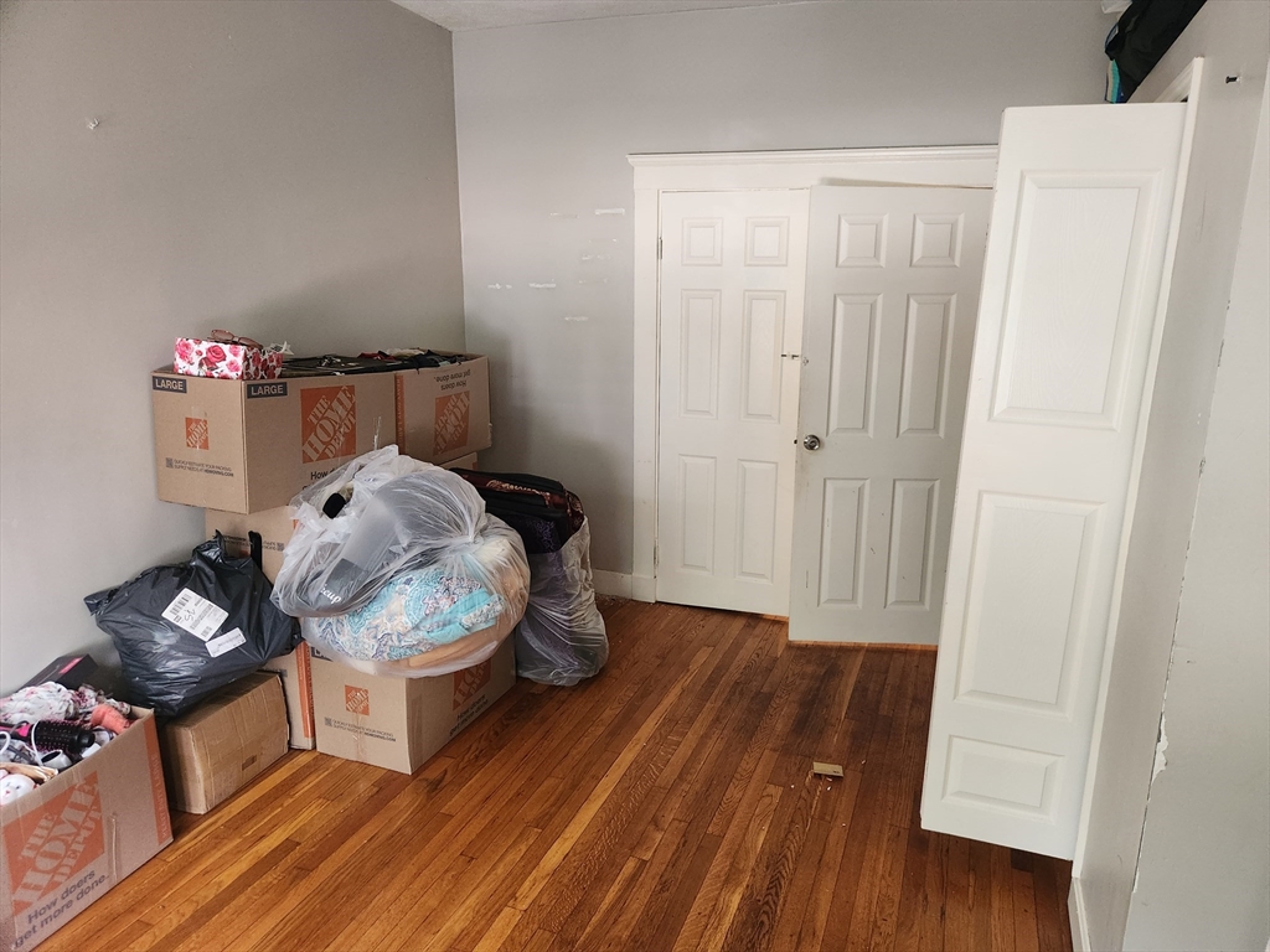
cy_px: 476
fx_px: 844
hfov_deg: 73.9
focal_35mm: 23
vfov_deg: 58.9
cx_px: 635
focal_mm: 5.4
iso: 800
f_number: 1.8
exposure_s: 1/120
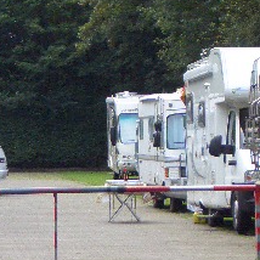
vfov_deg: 6.3
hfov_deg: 6.3
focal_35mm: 277
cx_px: 66
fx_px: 2354
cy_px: 179
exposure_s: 1/80
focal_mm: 17.4
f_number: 4.8
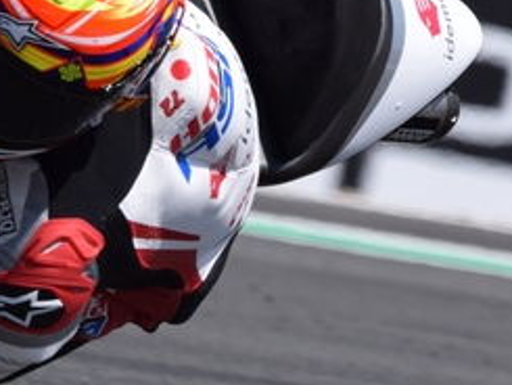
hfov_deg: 1.1
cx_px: -259
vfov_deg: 0.8
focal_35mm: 1883
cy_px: 74
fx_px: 27865
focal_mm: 400
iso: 400
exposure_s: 1/2000
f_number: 7.1
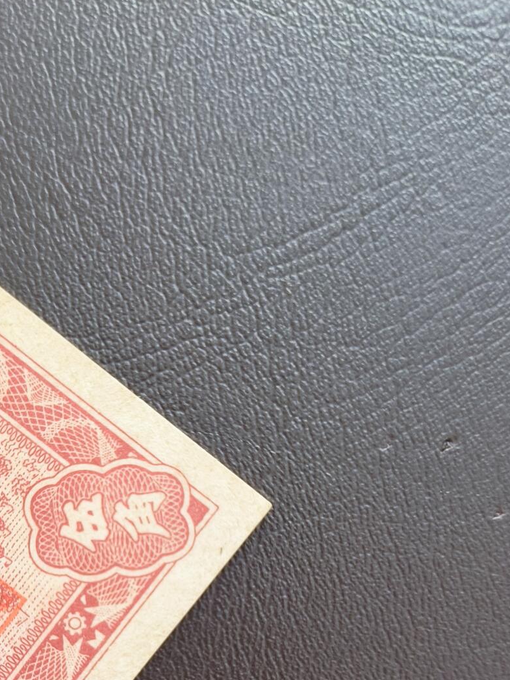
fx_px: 845
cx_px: 154
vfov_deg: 41.4
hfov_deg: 33.2
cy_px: 570
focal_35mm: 43
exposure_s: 1/50
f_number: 1.79
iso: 330
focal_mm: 4.71
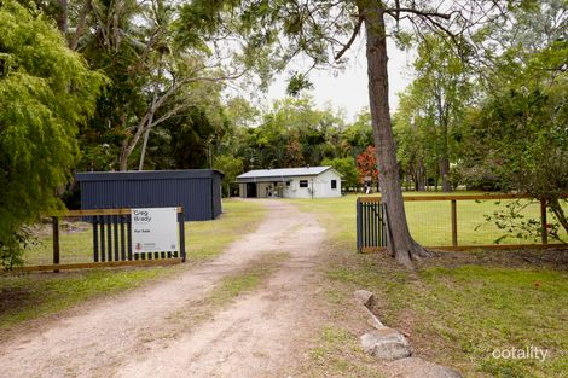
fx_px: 394
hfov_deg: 71.5
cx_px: 284
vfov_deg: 51.3
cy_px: 189
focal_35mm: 25
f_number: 5.6
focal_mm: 25
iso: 125
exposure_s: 1/250
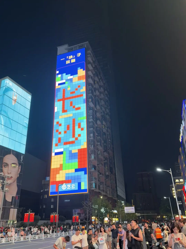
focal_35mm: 26
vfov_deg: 67.3
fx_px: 186
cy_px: 124
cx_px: 93
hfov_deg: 53.1
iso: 125
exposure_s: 1/80
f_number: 1.6
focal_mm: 5.96
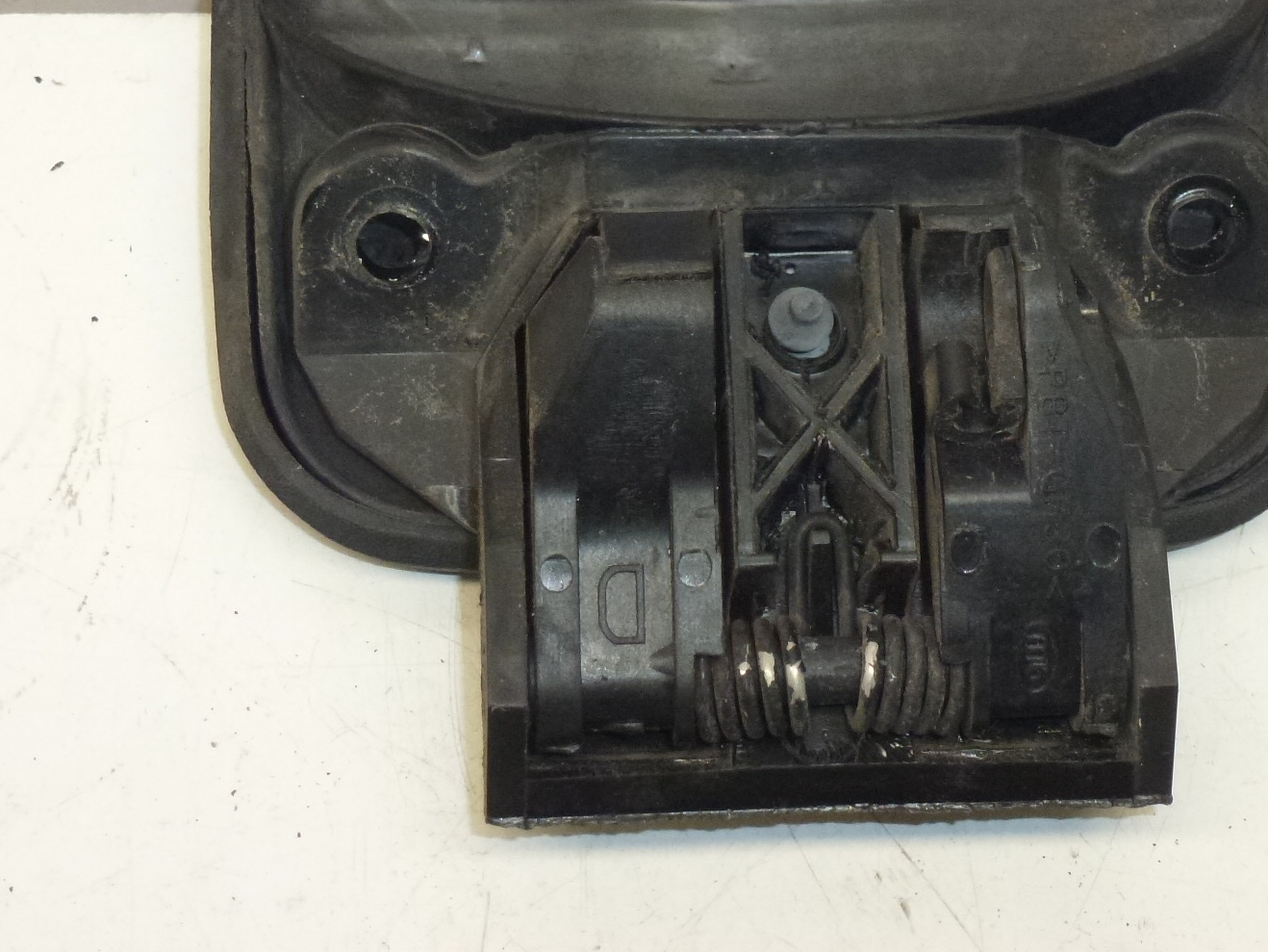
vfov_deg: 14.6
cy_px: 236
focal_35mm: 101
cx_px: 758
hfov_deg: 19.4
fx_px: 3700
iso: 400
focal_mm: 11.7
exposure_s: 1/125
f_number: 4.6
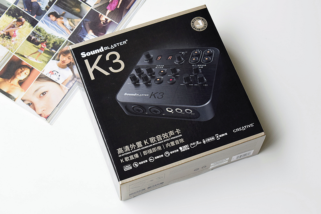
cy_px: 107
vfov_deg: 16.5
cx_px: 160
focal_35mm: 82
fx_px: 735
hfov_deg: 24.6
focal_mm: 55
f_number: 8
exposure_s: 1/250
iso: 1600
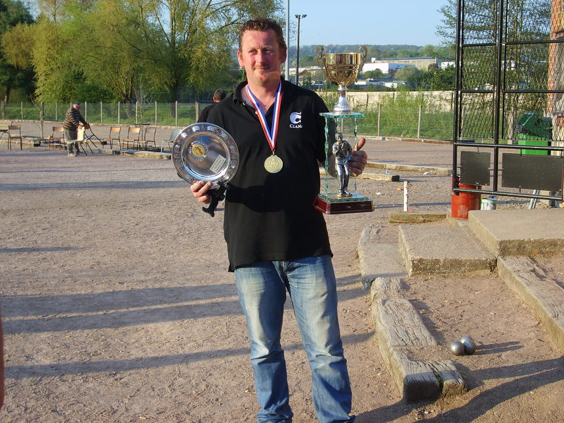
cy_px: 212
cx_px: 282
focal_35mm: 52
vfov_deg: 28.0
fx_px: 847
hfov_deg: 36.8
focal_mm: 8.7
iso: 50
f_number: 3.3
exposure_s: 1/250
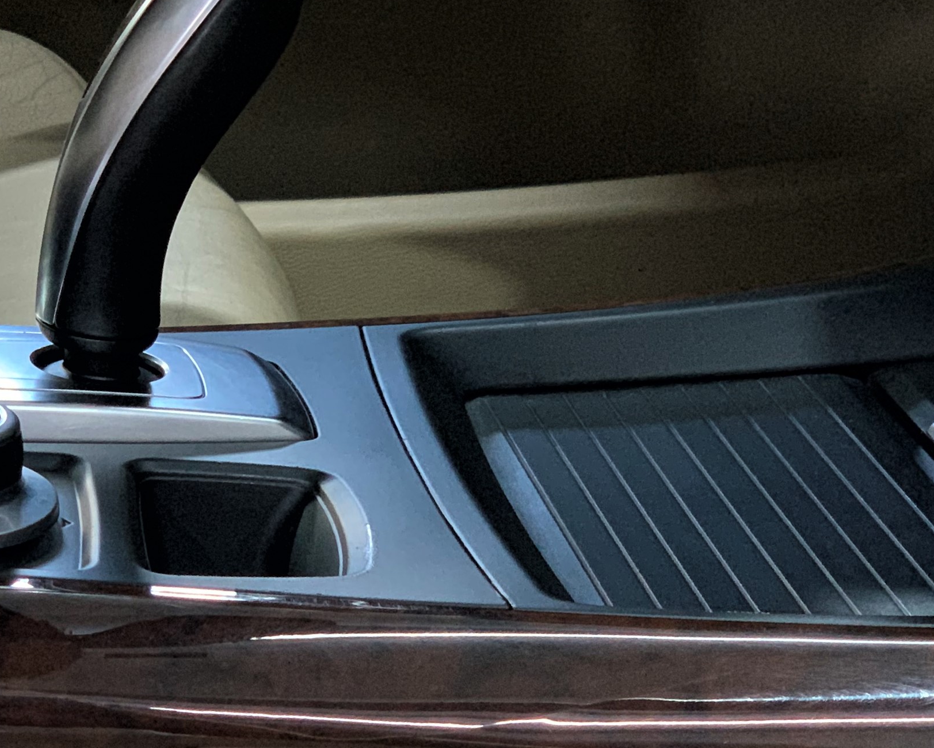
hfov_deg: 17.9
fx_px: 2958
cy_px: 474
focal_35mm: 107
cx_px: 351
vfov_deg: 14.4
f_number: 2.4
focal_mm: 6
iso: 400
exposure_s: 1/50
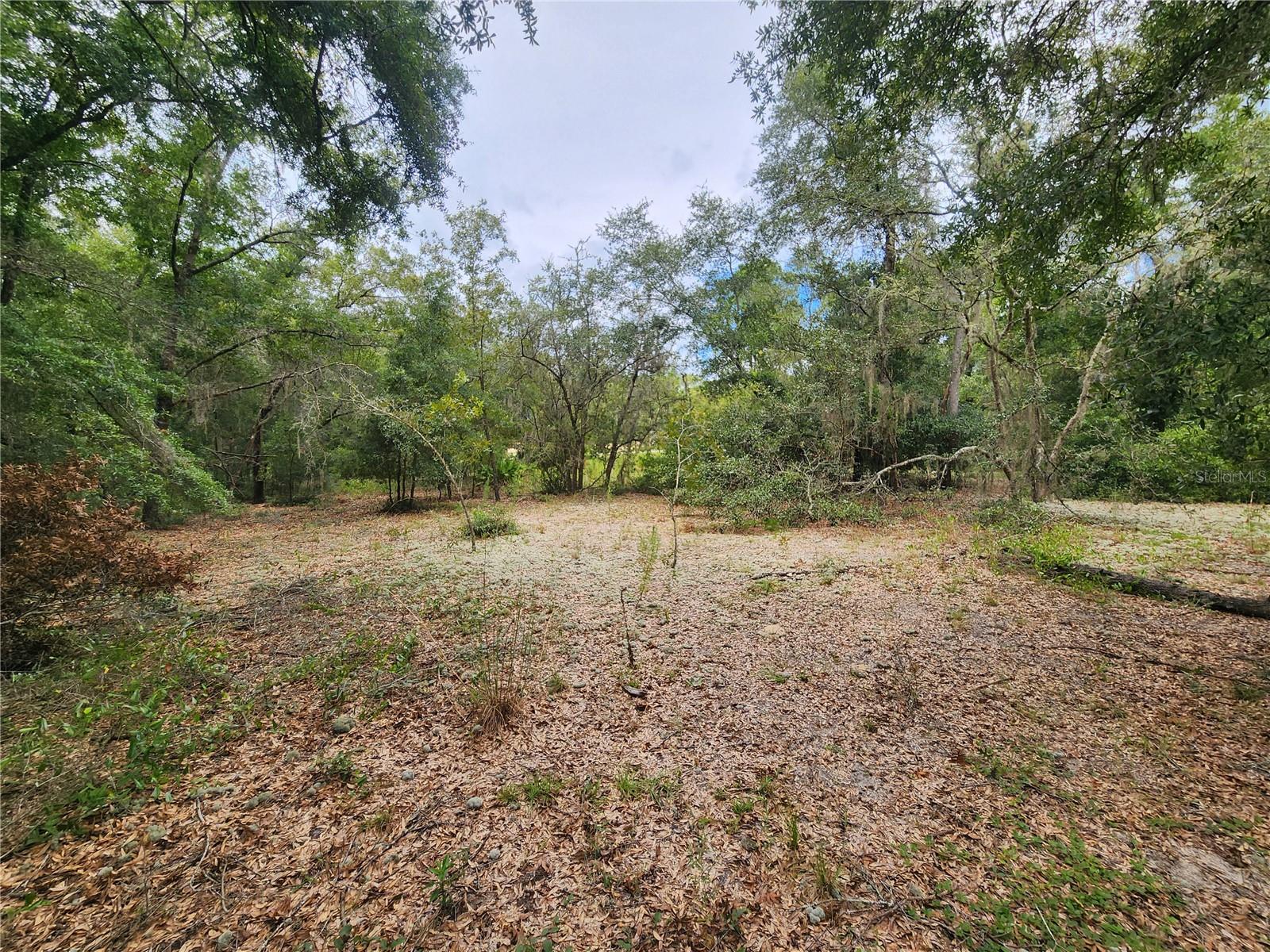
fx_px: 477
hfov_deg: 106.2
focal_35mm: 13
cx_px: 635
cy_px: 476
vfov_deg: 89.9
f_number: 2.2
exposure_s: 1/654
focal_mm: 2.2
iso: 50
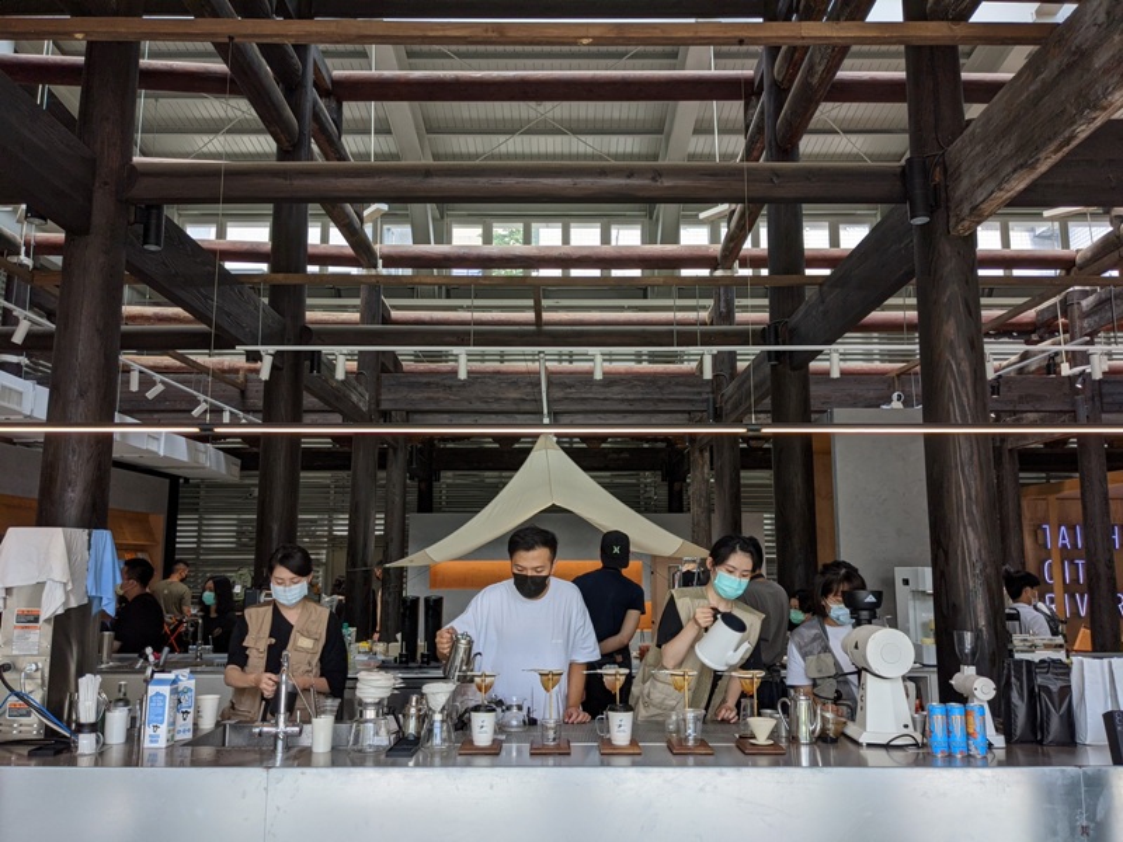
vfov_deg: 51.4
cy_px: 421
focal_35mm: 27
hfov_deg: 65.3
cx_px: 562
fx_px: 876
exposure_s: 1/600
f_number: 1.73
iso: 51
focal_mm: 4.38
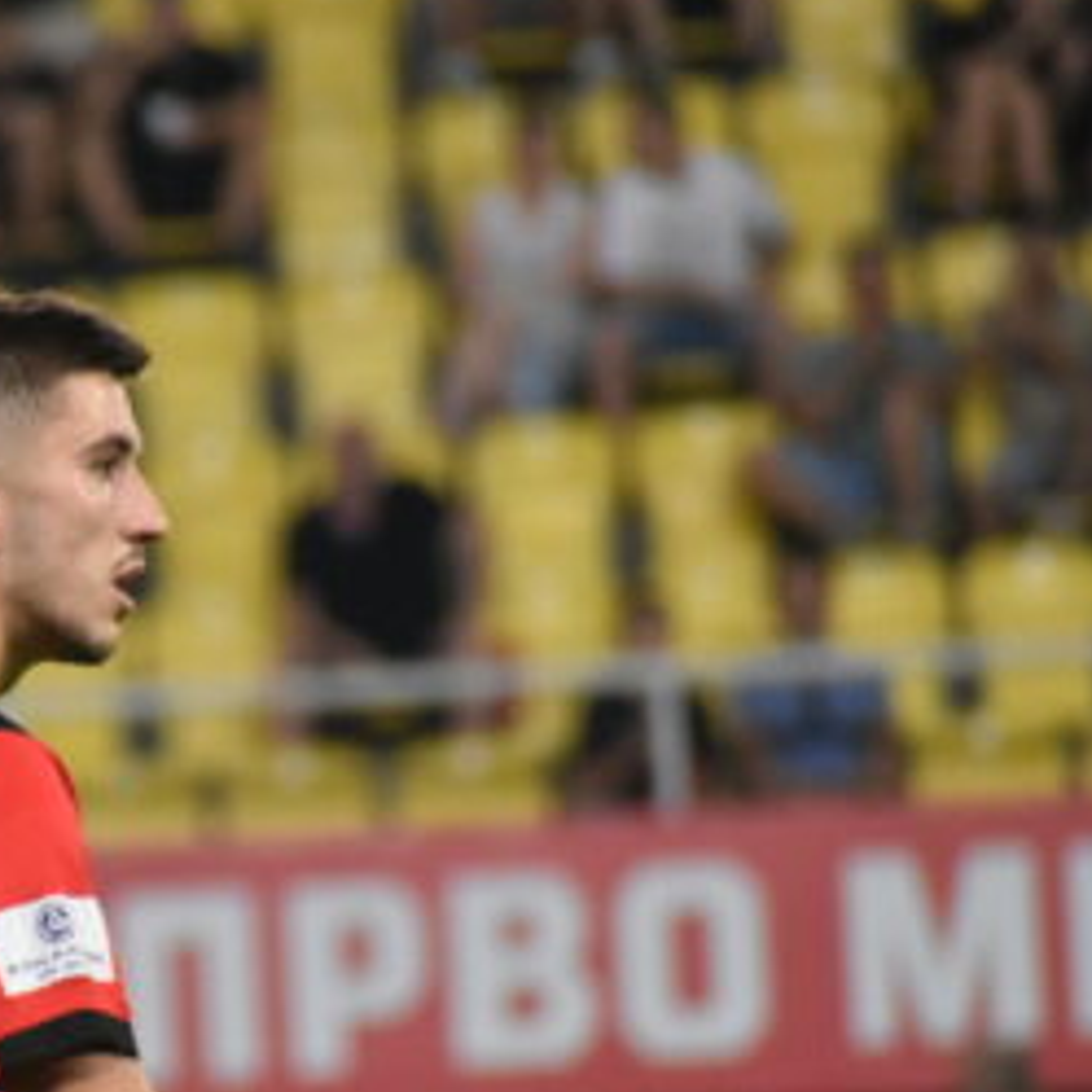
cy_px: 706
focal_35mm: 1070
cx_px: -153
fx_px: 38189
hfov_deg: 1.6
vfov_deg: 1.6
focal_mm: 300
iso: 1800
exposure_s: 1/250
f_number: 6.3
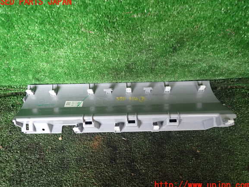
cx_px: 123
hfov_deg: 67.3
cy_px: 94
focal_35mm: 26
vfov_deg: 53.1
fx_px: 187
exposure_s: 1/30
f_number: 2
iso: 500
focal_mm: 4.5
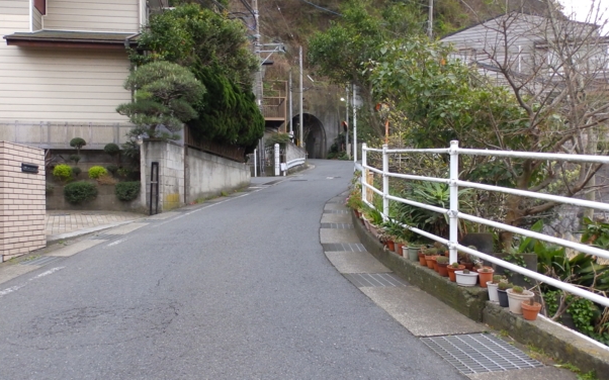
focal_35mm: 31
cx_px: 290
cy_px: 202
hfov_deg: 61.2
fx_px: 514
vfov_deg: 40.6
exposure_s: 1/30
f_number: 3.4
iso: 200
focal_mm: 4
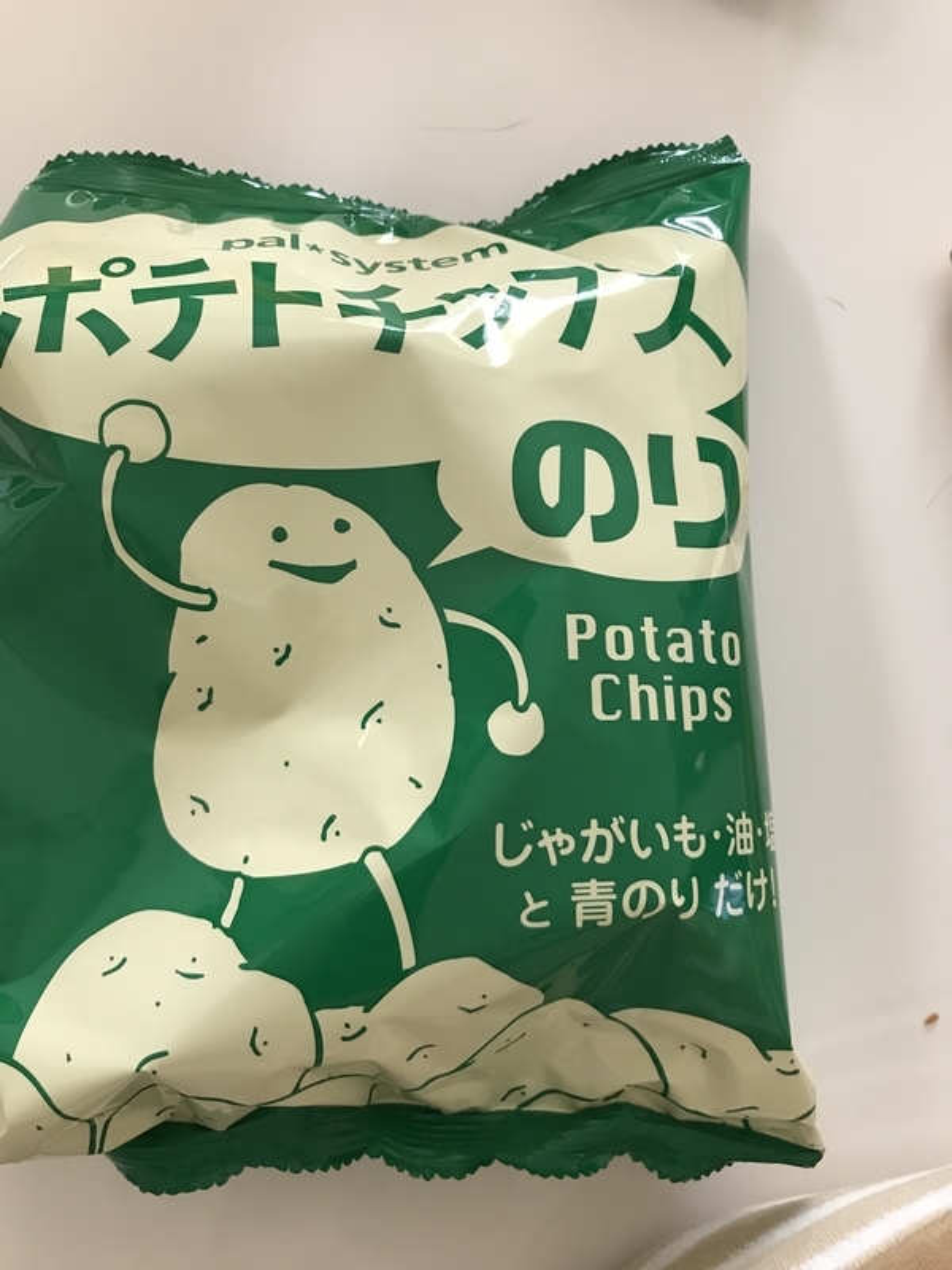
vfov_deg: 63.4
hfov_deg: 49.7
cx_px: 476
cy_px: 635
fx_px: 1027
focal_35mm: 28
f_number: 1.8
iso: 50
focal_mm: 3.99
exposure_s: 1/15
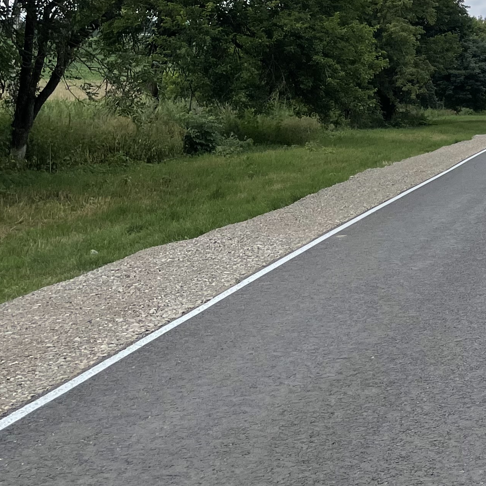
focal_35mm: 73
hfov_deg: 21.3
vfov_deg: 23.0
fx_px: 1160
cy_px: 32
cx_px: 647
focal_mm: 4.2
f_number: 1.6
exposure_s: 1/5051
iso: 32
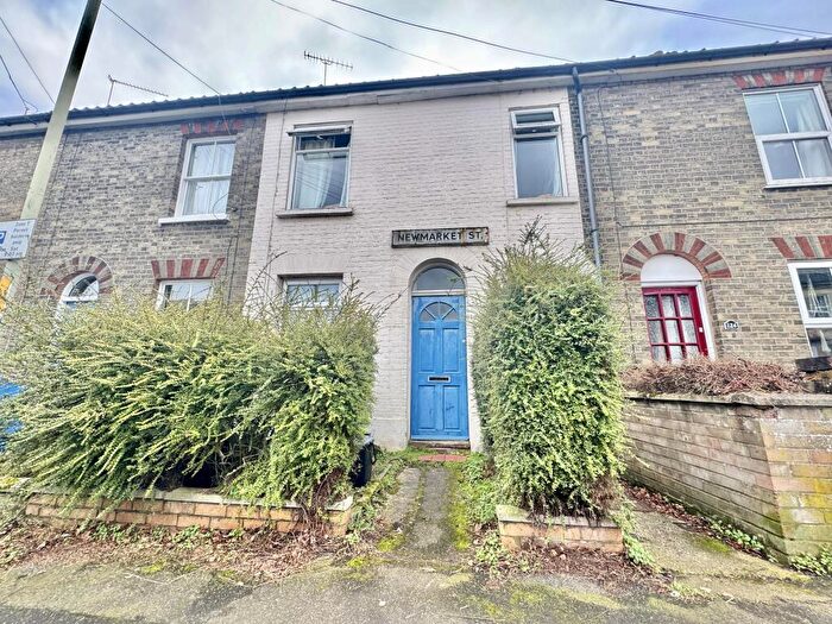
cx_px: 416
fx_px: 336
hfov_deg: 102.1
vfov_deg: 85.7
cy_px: 312
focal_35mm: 14
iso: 100
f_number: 2.2
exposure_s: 1/99
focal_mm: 2.22
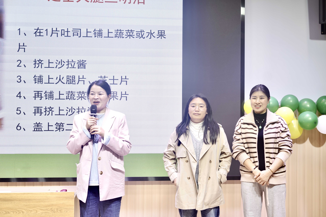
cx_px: 163
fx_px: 453
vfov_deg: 27.0
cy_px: 108
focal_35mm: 50
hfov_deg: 39.6
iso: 125
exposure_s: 1/100
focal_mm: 50
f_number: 2.8
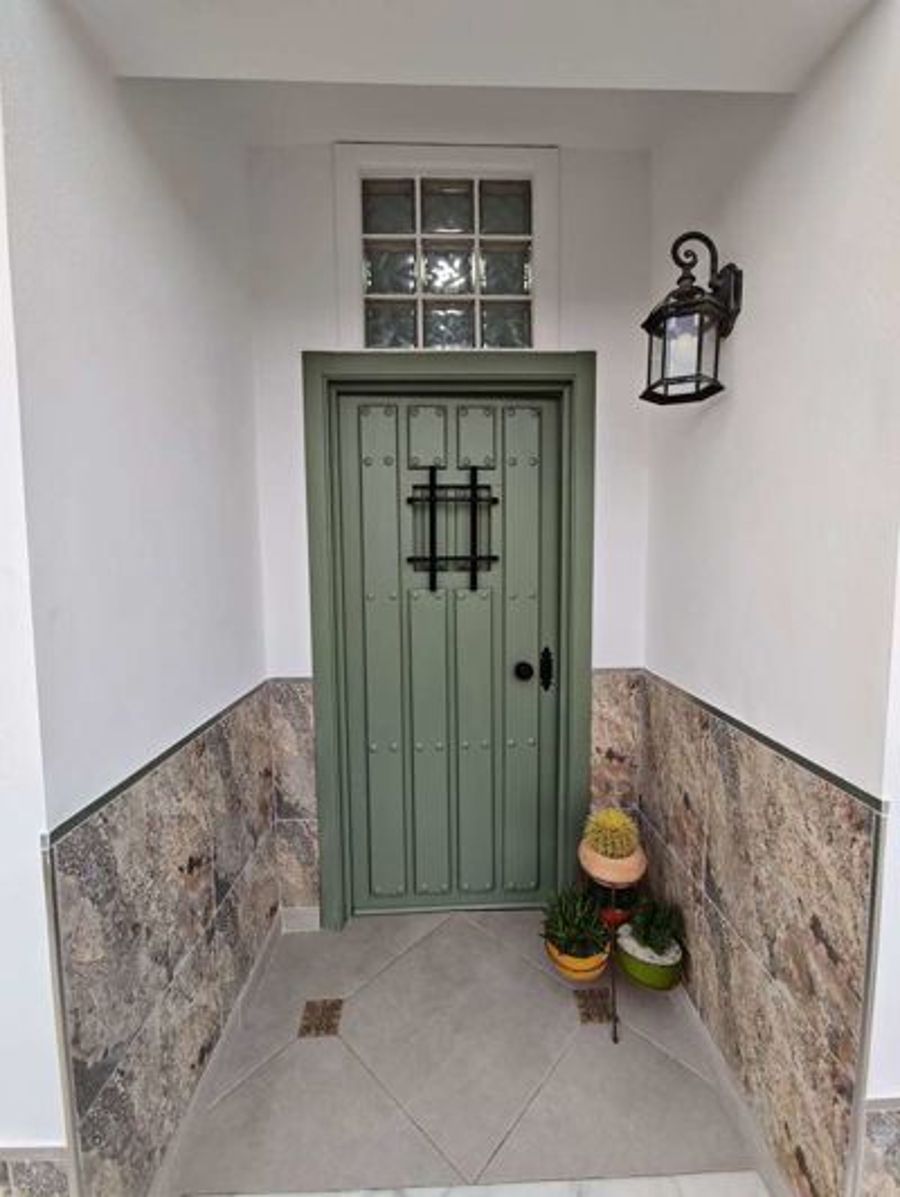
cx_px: 450
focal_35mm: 14
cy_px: 598
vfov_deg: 102.0
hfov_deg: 85.8
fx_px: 485
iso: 125
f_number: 2.2
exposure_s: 1/100
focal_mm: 2.16
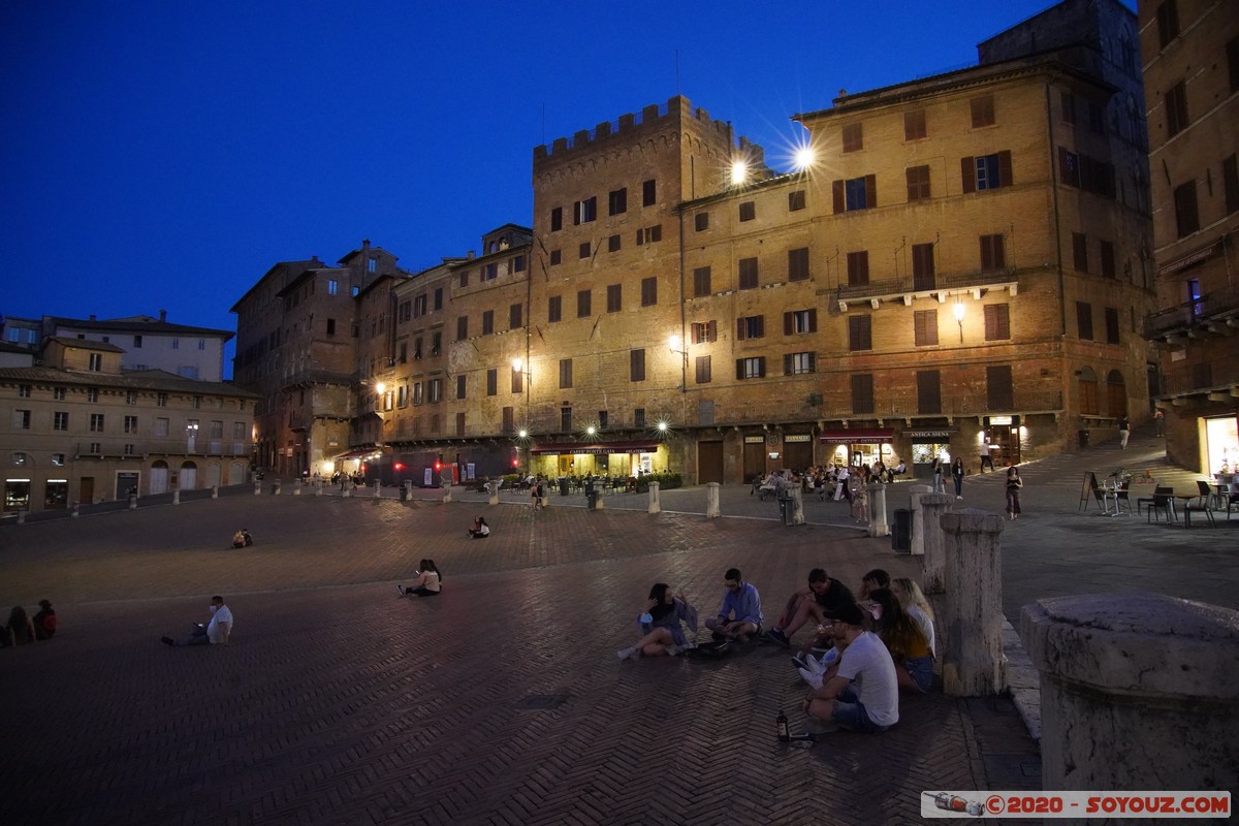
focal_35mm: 20
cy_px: 413
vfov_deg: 61.9
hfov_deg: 84.0
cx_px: 620
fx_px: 688
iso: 12800
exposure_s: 1/25
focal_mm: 20
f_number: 8
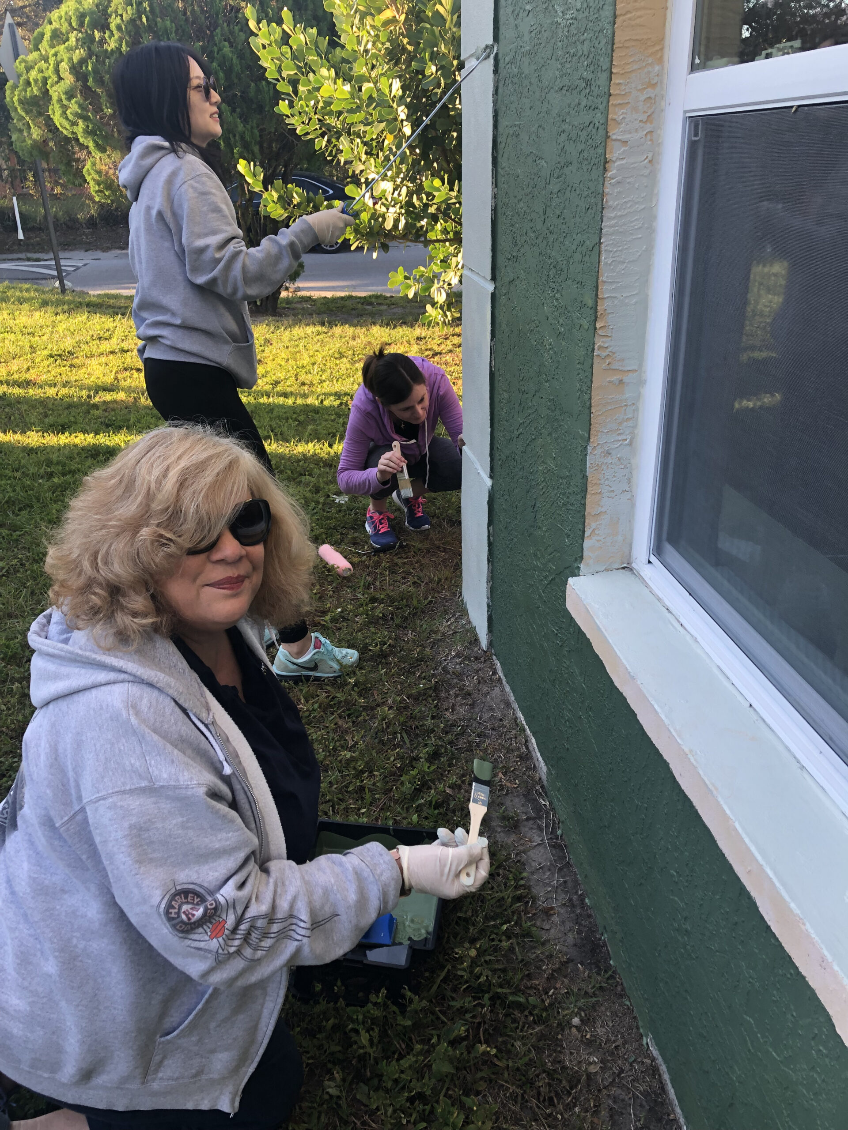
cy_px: 565
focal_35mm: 28
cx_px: 424
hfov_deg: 49.7
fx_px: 915
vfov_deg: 63.4
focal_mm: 3.99
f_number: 1.8
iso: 25
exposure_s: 1/120
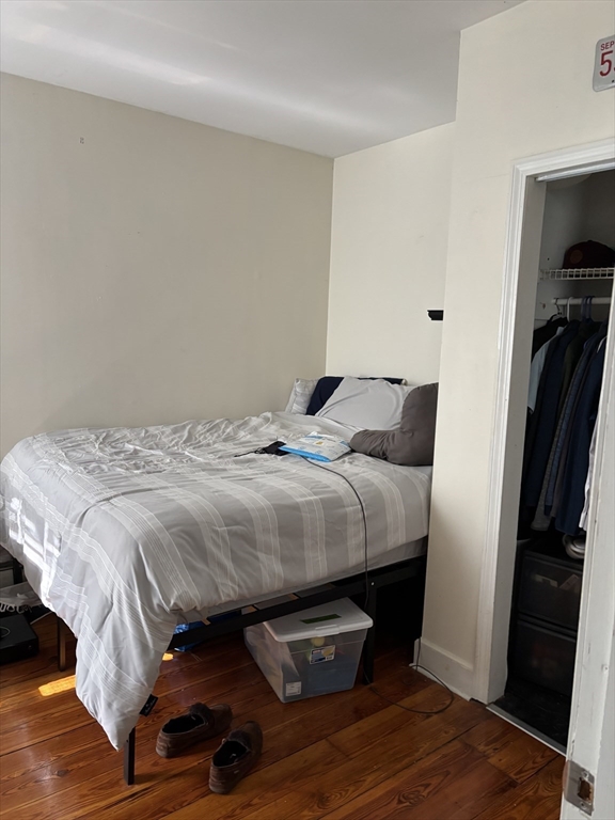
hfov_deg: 53.1
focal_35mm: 26
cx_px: 308
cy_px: 410
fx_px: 616
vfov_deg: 67.3
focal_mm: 5.96
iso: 250
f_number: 1.6
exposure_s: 1/60
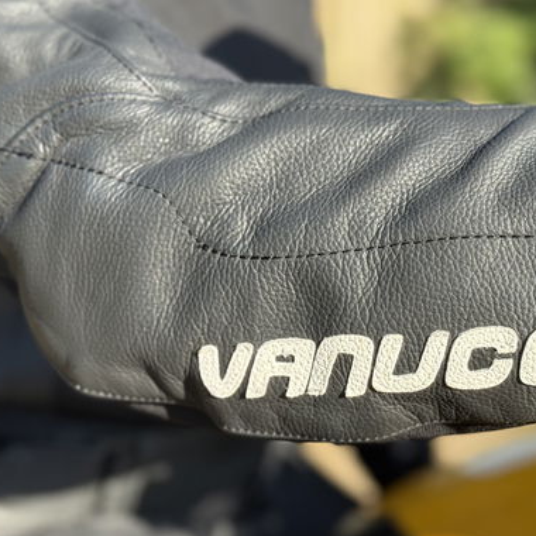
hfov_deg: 25.6
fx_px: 1174
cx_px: 358
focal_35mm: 67
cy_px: 272
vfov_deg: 25.7
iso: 100
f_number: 1.78
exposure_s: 1/1285
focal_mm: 6.76
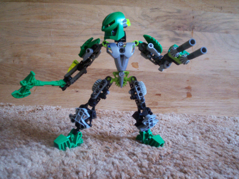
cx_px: 120
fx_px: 249
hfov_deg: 51.4
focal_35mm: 36
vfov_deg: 39.7
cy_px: 90
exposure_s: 1/8.96
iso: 200
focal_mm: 5.9
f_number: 4.5
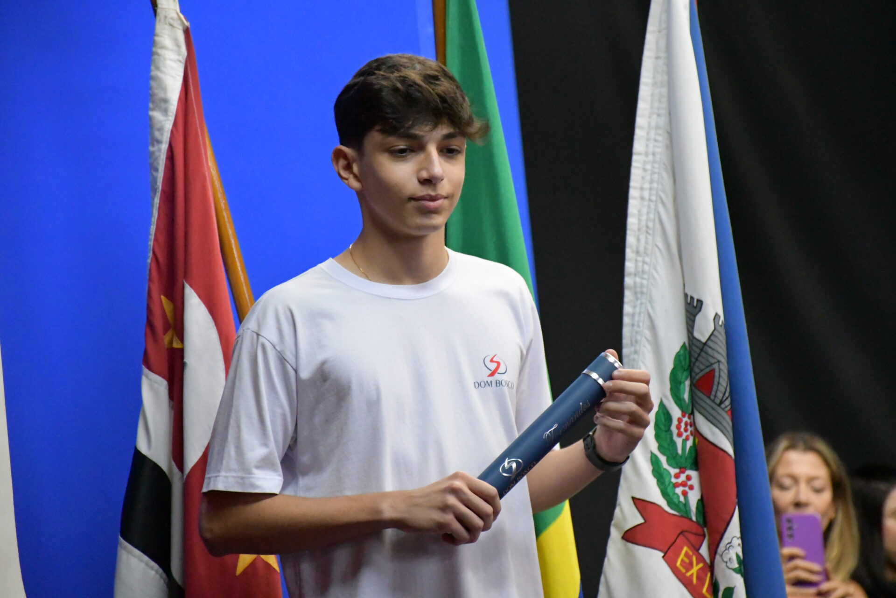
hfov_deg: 11.8
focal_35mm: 174
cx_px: 448
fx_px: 4330
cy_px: 299
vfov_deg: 7.9
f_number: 5.6
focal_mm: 116
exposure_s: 1/125
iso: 10000
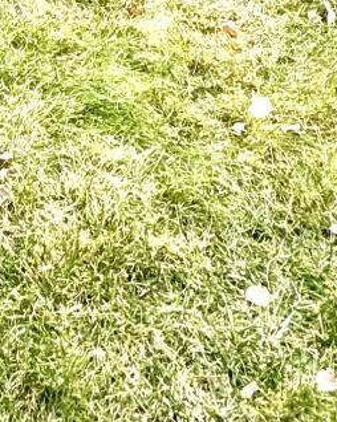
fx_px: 1073
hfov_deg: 17.1
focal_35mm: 86
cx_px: -66
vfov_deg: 16.1
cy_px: -467
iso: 40
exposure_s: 1/303
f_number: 2.2
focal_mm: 2.22
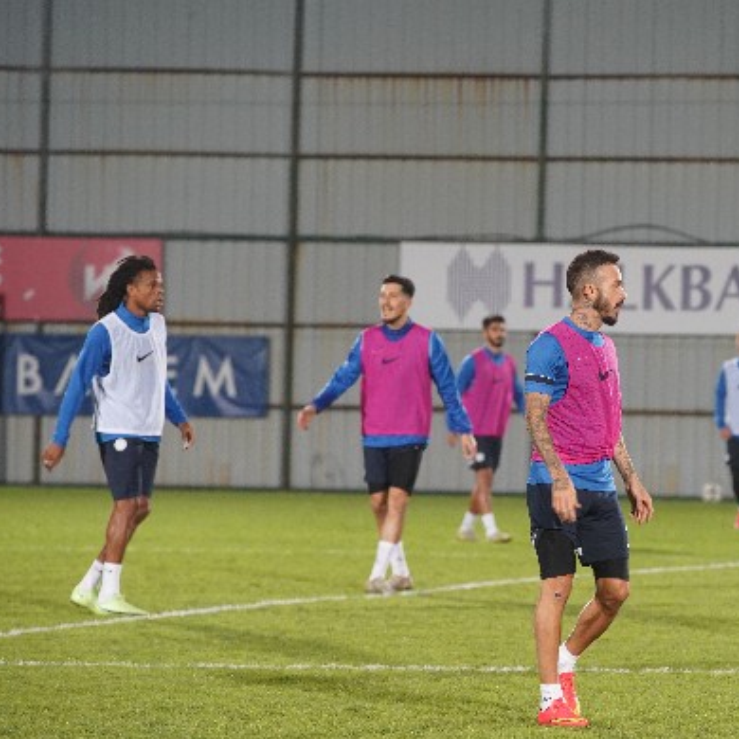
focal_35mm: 292
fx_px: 7053
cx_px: 582
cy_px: 391
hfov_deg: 6.0
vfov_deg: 6.0
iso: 3200
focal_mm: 200
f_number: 4.5
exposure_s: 1/125
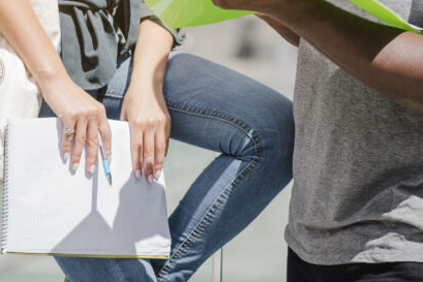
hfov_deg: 7.8
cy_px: -56
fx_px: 3091
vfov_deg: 5.2
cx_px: 288
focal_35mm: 263
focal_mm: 105
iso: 320
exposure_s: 1/2500
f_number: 3.5
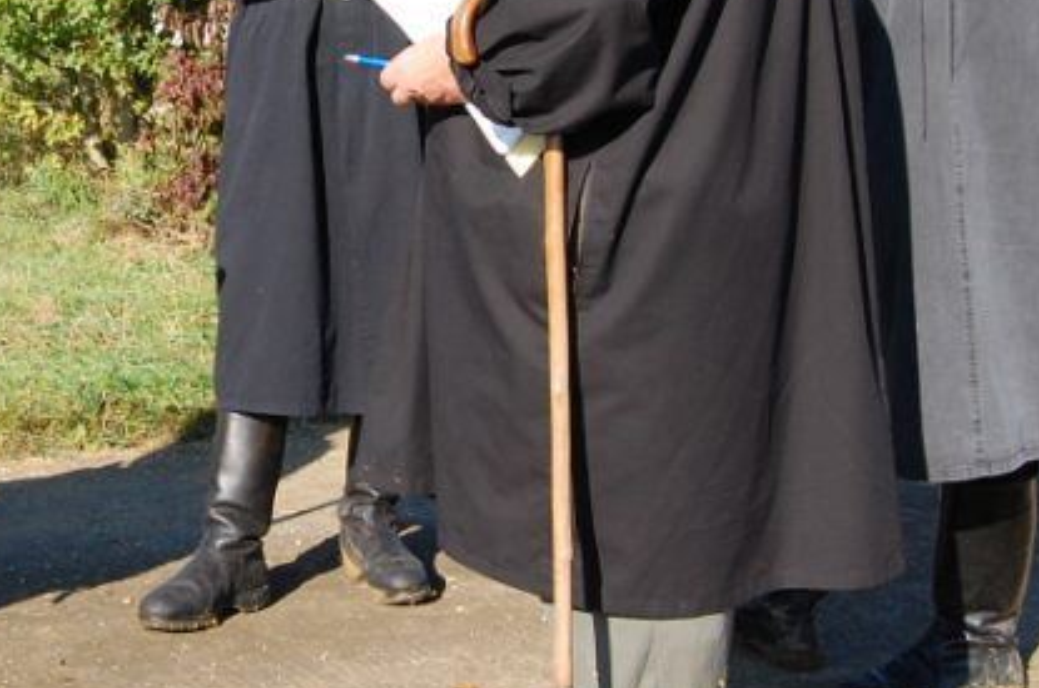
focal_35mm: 74
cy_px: 131
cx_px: 128
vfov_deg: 18.2
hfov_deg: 26.6
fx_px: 2132
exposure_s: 1/400
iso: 400
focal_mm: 20
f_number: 10
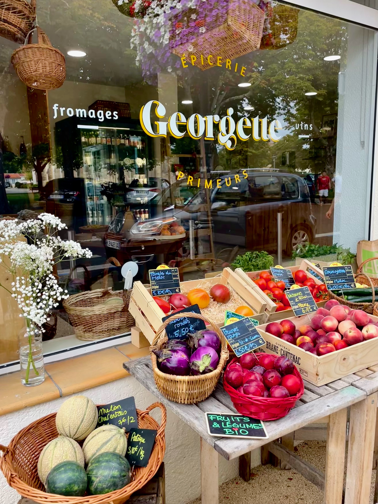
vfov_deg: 67.3
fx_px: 379
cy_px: 252
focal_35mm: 26
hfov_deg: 53.1
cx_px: 189
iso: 32
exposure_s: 1/596
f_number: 1.6
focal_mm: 4.2
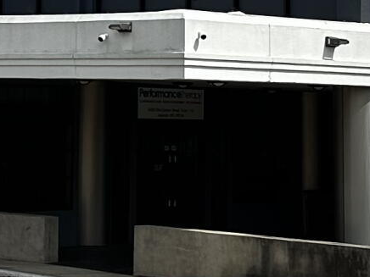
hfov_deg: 11.9
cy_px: -125
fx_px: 1764
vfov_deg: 8.8
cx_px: 46
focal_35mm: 165
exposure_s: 1/4348
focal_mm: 6.86
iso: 80
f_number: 1.78
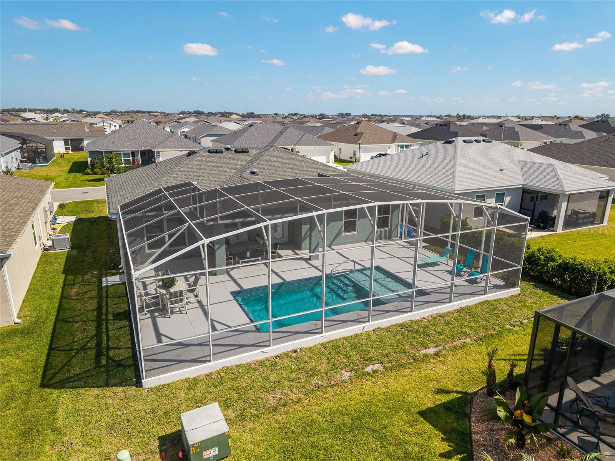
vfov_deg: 56.8
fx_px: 426
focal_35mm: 24
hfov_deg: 71.6
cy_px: 230
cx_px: 308
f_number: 1.8
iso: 100
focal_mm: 8.67
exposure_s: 1/350
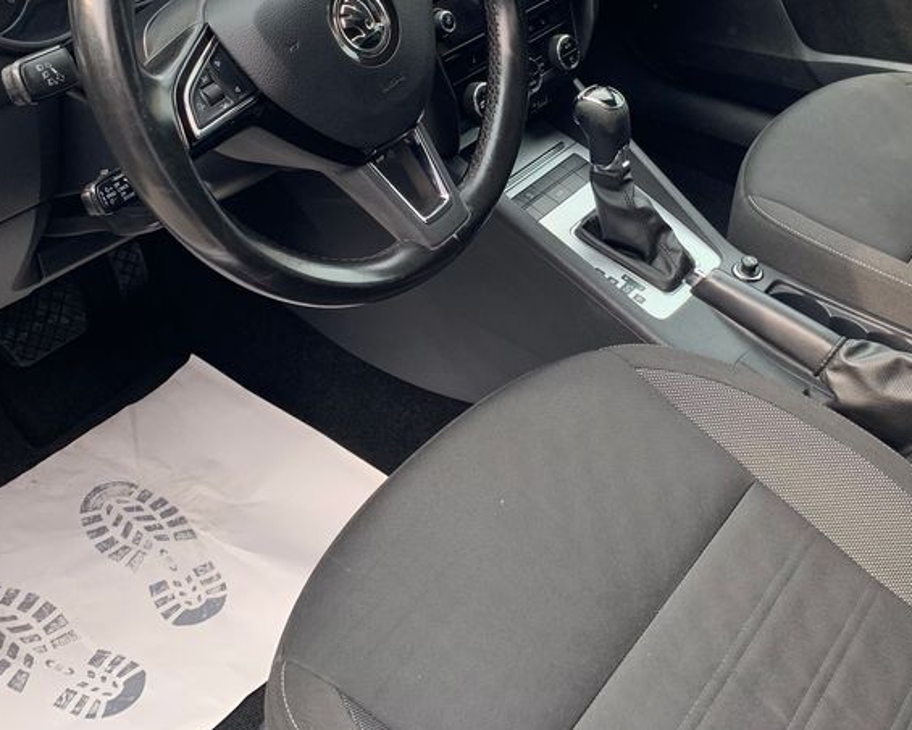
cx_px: 583
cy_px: 153
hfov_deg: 40.0
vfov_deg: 31.9
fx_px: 1242
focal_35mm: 46
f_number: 1.8
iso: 40
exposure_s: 1/121
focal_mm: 4.25
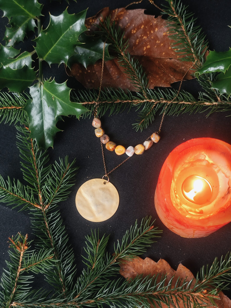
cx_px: 116
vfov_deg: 41.2
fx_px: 409
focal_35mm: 46
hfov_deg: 31.5
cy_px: 154
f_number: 1.65
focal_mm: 6.19
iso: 125
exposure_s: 1/33.3
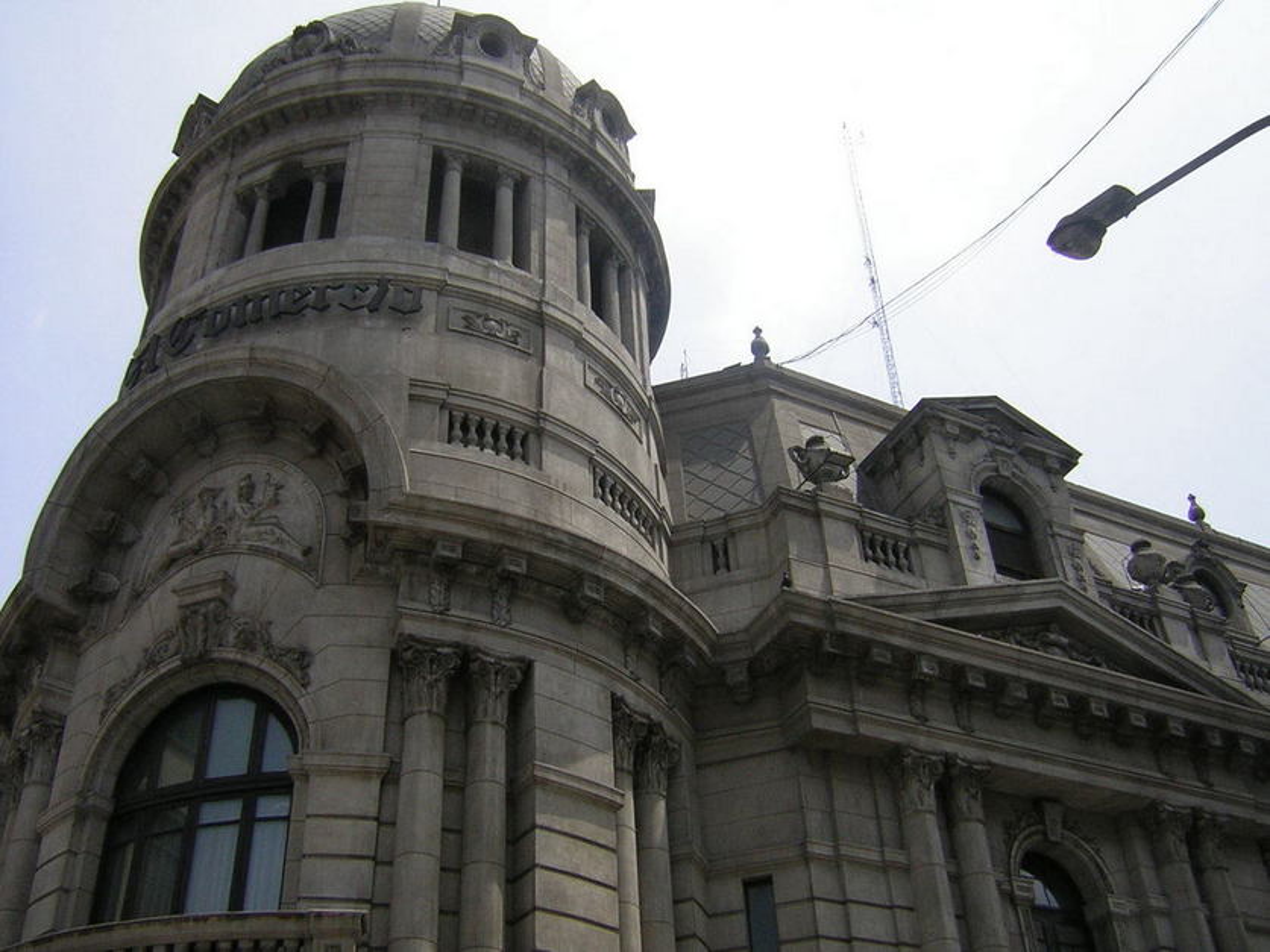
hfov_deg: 51.3
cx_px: 635
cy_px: 476
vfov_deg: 39.7
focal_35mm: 36
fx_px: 1321
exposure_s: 1/367
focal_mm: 4.7
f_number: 5.2
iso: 50
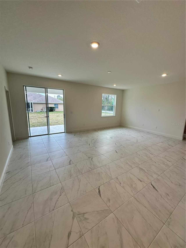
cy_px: 124
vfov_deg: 102.1
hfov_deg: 85.7
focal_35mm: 14
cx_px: 93
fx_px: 100
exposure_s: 1/120
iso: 40
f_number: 2.2
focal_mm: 2.22
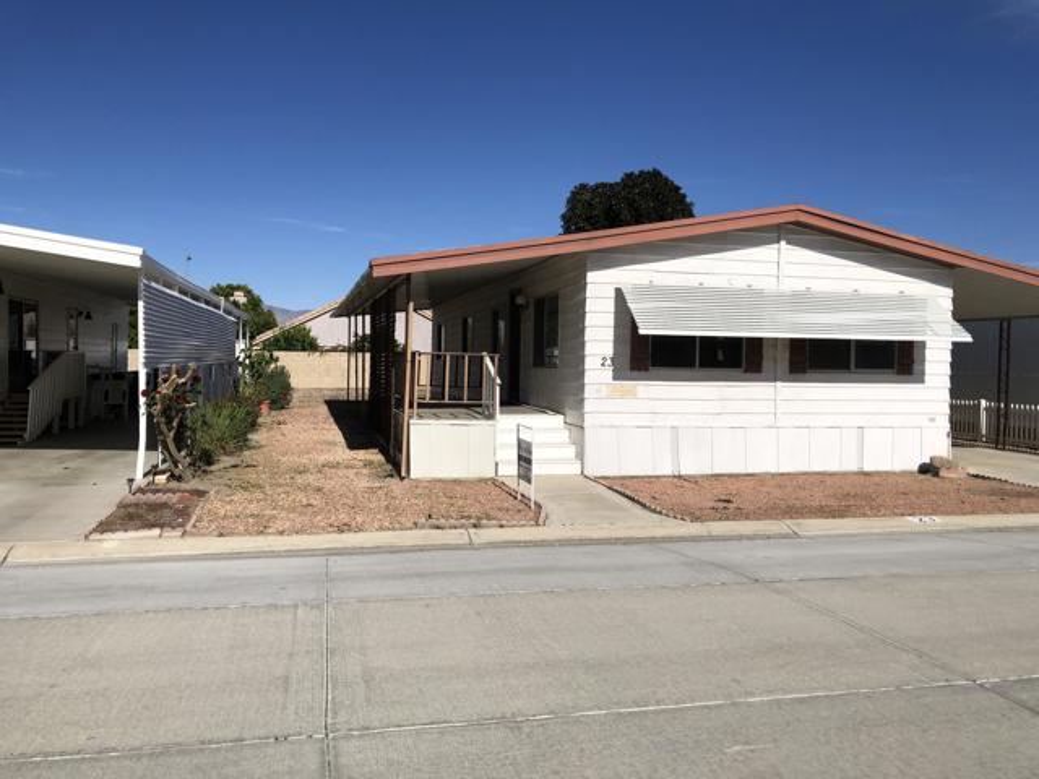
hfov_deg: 63.4
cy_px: 390
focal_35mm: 28
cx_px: 520
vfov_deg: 49.7
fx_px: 840
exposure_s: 1/5348
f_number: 1.8
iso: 25
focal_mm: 3.99
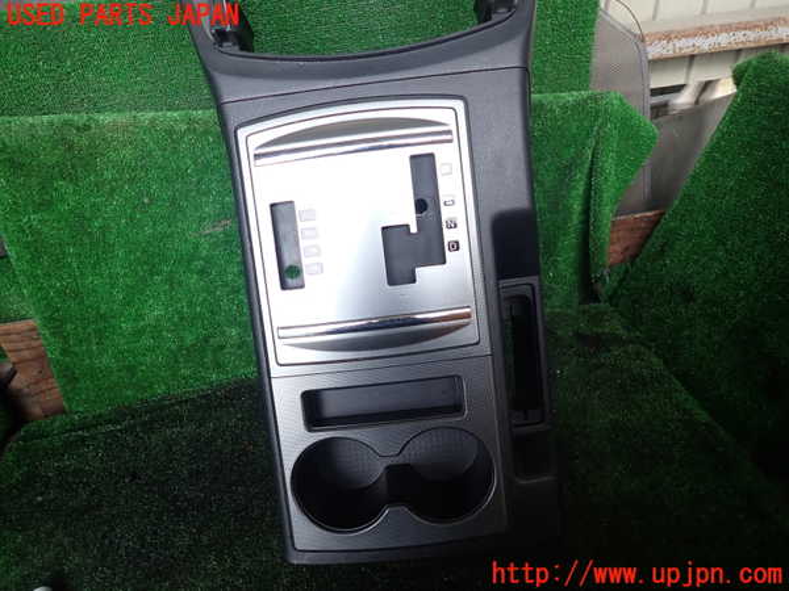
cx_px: 394
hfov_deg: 69.4
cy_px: 296
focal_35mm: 25
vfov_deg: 54.9
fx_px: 570
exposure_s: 1/100
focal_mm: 4.5
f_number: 2
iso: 100
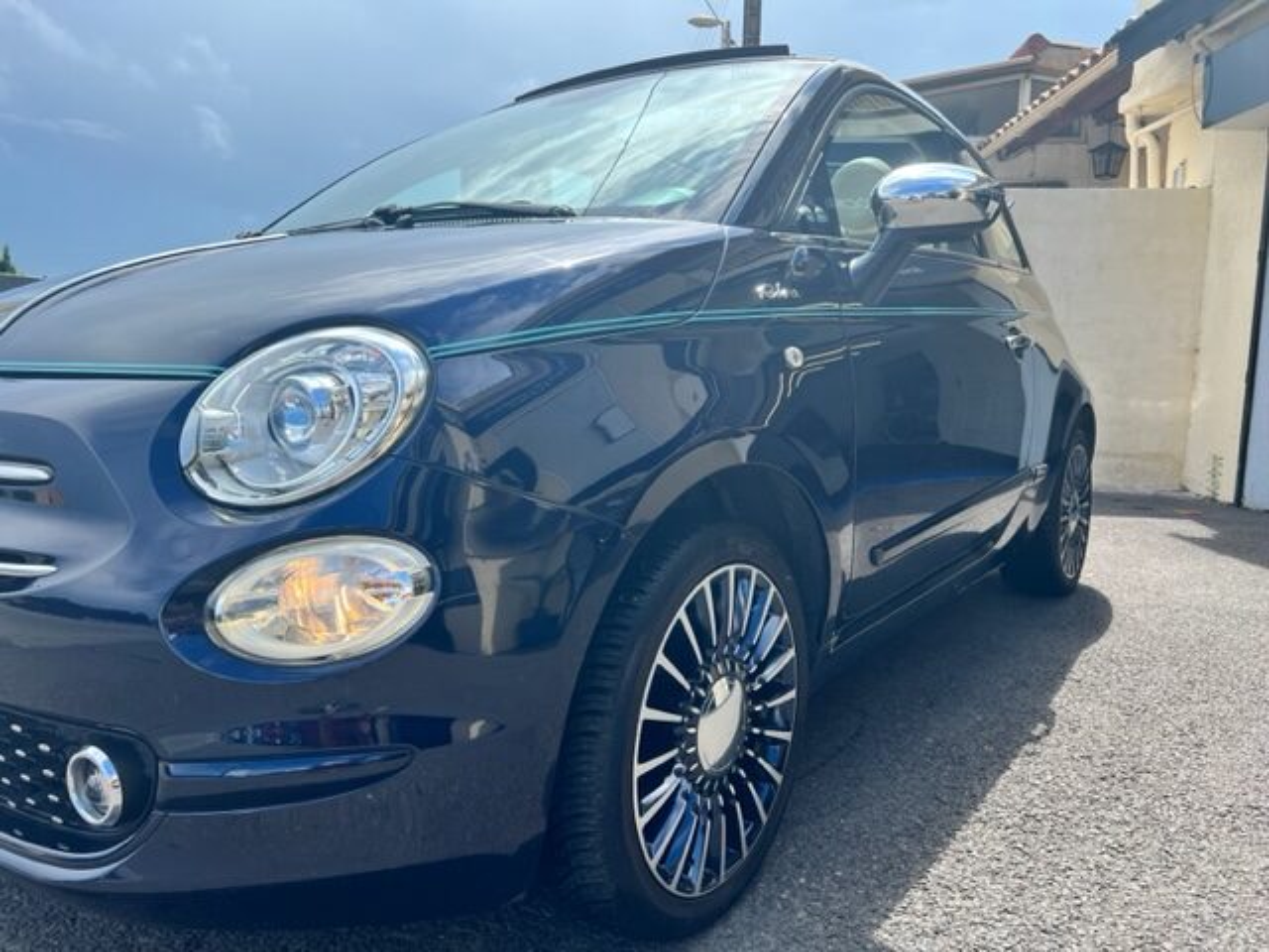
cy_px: 476
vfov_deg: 53.1
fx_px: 953
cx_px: 634
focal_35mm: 26
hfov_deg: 67.3
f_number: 1.5
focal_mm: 5.7
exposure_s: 1/2353
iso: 50
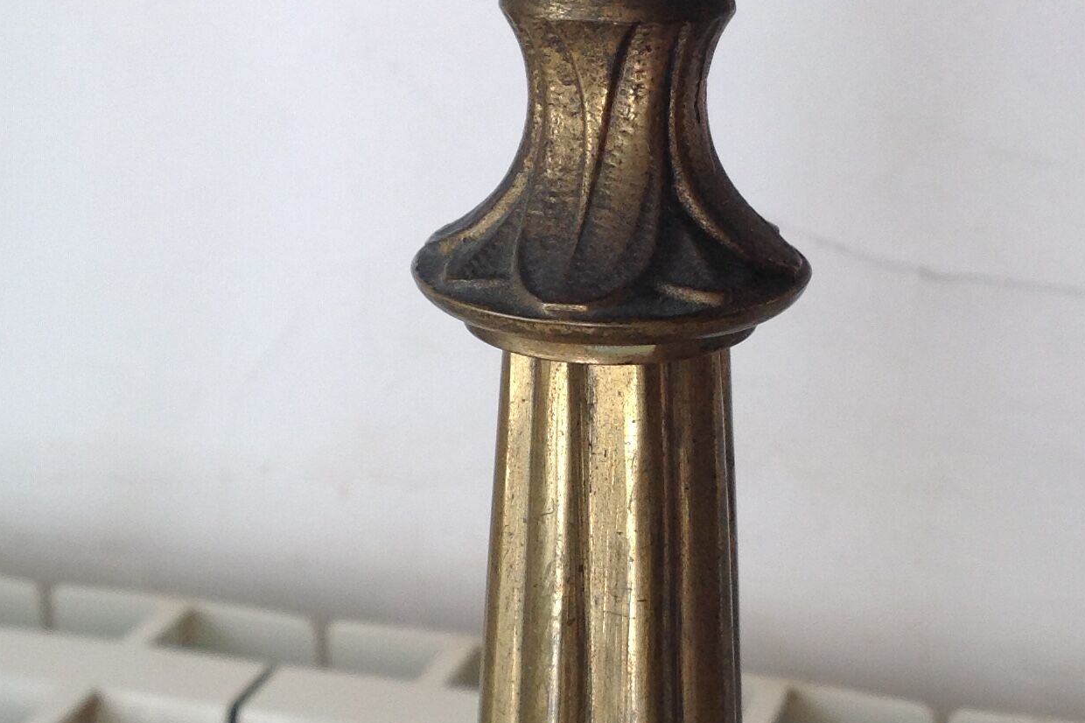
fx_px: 2290
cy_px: 343
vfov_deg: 17.9
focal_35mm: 76
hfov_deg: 26.6
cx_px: 605
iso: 64
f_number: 2.4
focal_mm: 4.28
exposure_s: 1/120
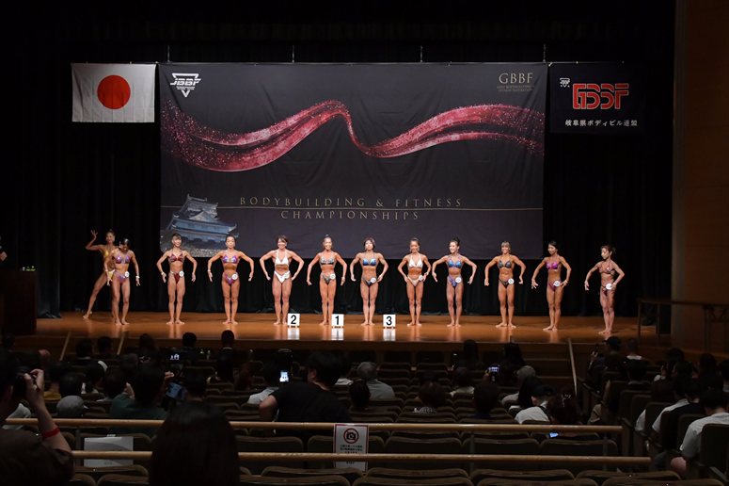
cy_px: 243
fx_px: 1275
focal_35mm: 63
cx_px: 364
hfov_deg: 31.9
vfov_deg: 21.6
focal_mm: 42
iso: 5000
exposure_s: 1/400
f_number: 5.6
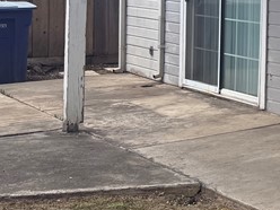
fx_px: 801
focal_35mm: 99
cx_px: 560
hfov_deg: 15.7
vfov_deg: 14.5
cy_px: -28
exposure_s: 1/1653
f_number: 1.78
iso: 100
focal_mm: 6.76
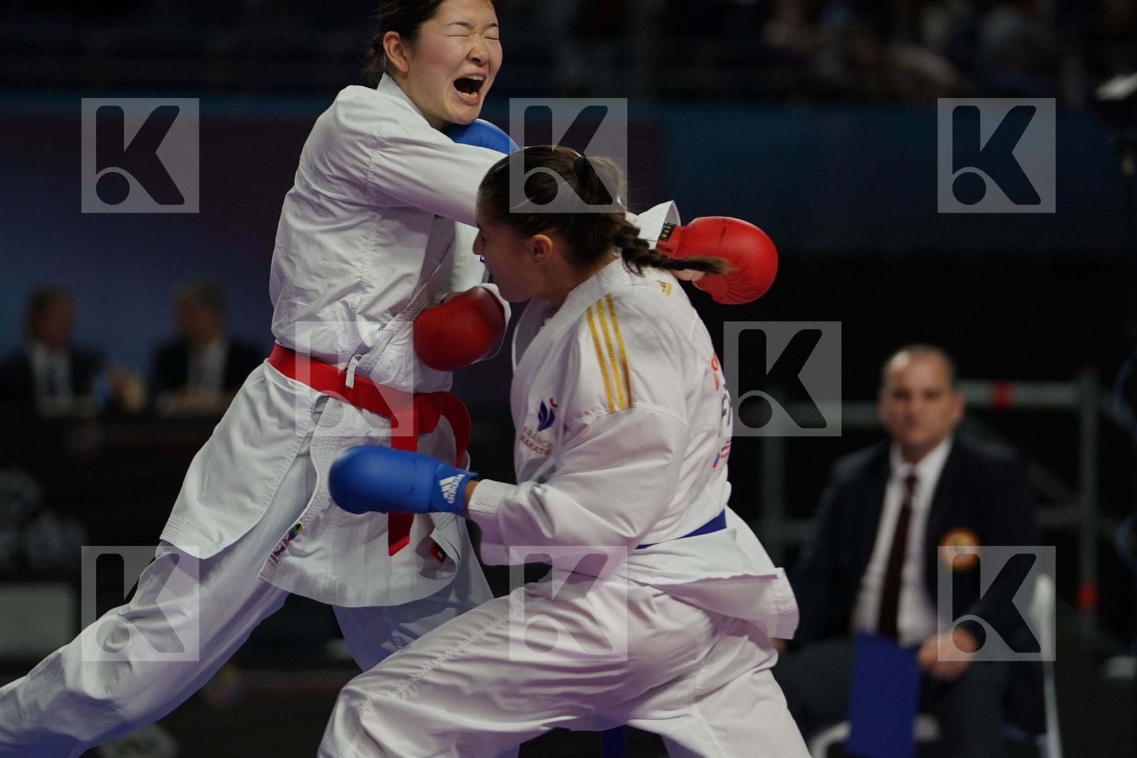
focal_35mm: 256
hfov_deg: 8.0
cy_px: 379
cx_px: 568
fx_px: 8085
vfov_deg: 5.4
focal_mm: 171
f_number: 2.8
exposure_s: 1/1000
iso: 640
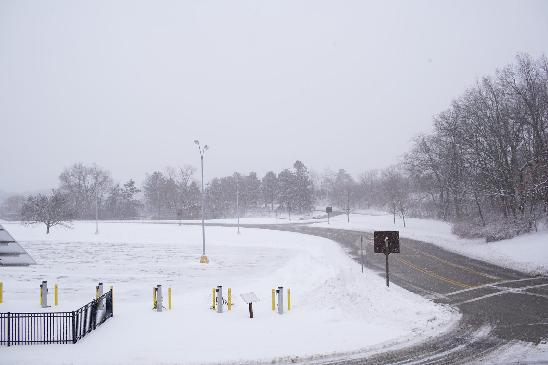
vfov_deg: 37.8
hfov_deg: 54.4
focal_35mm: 35
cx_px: 274
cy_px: 182
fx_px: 533
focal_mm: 35
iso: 100
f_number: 4.5
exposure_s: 1/200
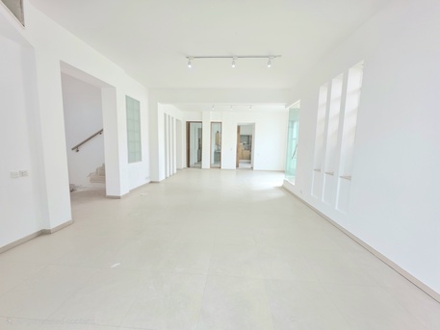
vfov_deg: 89.9
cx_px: 220
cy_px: 165
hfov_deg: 106.2
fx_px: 165
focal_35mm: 13
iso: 32
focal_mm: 2.2
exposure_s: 1/101
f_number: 1.9
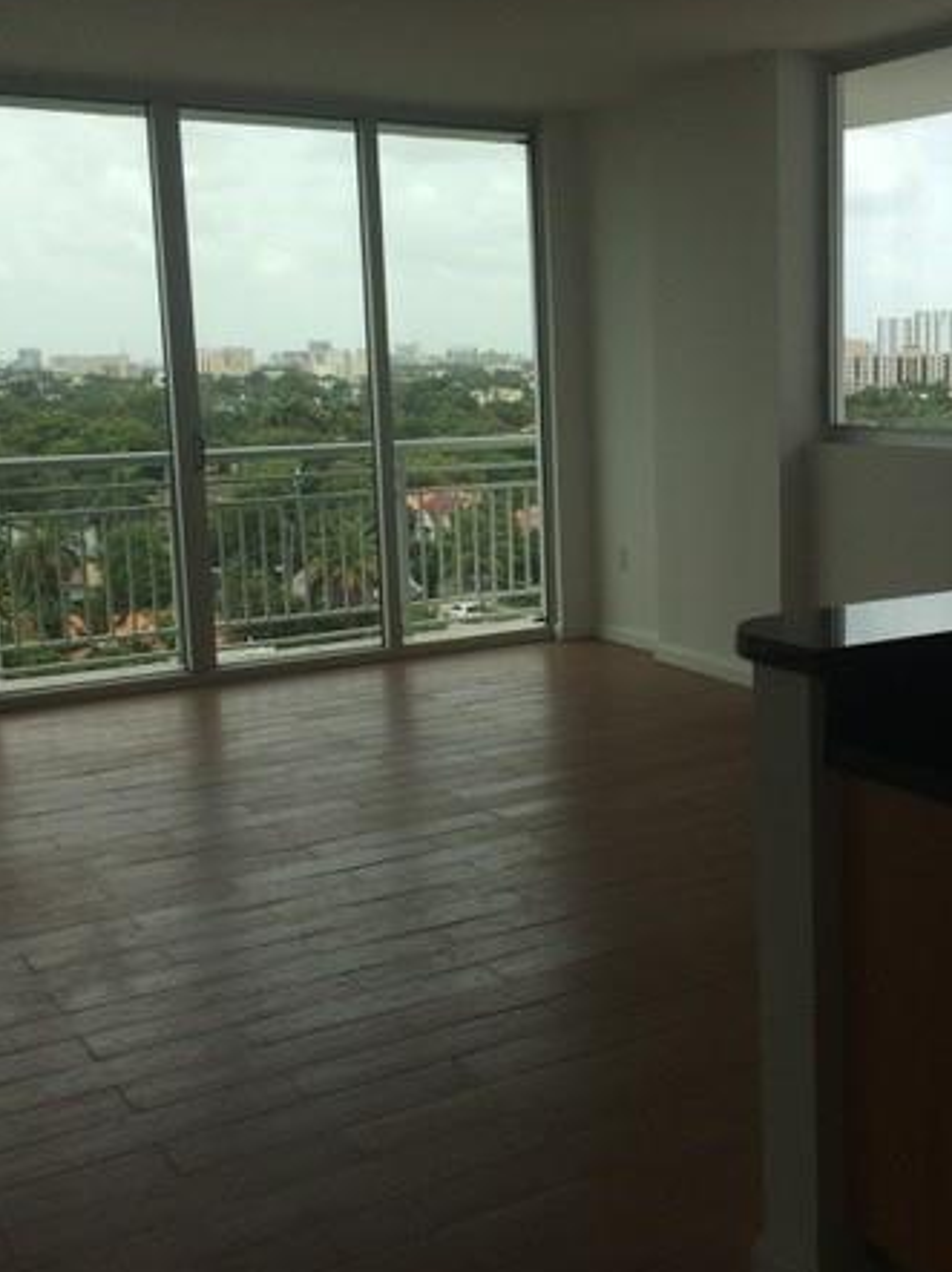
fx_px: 1542
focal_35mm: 42
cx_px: 728
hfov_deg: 33.5
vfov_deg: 44.8
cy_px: 601
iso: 32
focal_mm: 4.15
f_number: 2.2
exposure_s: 1/1466
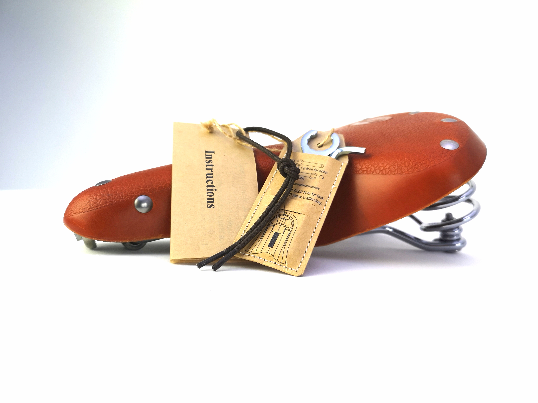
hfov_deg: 65.3
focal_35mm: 27
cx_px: 269
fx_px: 420
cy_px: 202
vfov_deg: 51.4
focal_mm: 5.58
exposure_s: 1/129
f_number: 1.8
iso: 50
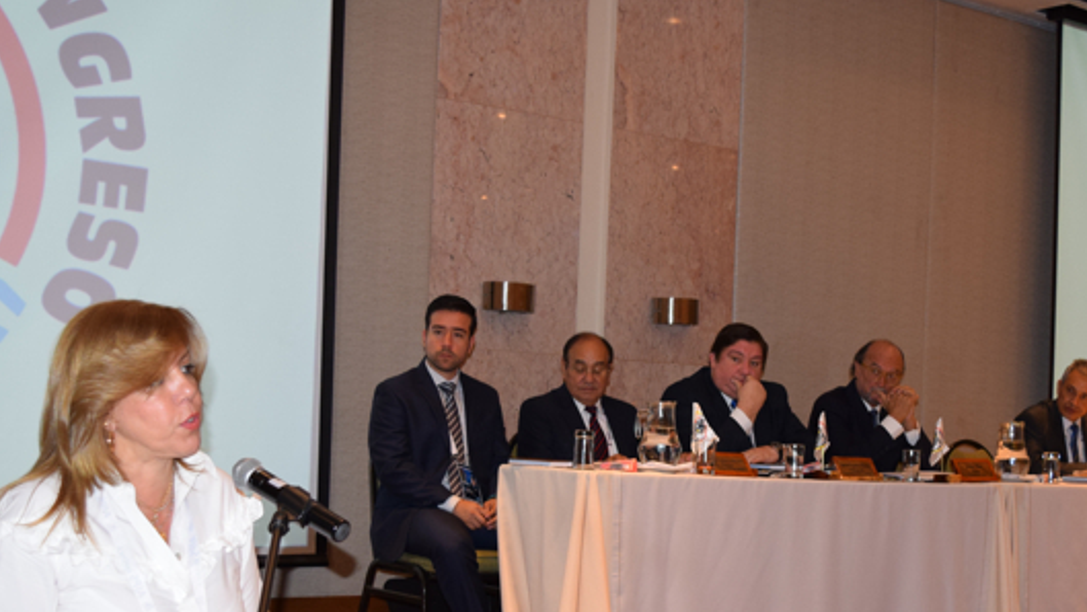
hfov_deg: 36.3
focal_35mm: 57
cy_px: 447
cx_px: 697
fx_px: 1643
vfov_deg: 21.0
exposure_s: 1/80
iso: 800
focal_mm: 24
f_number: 4.5
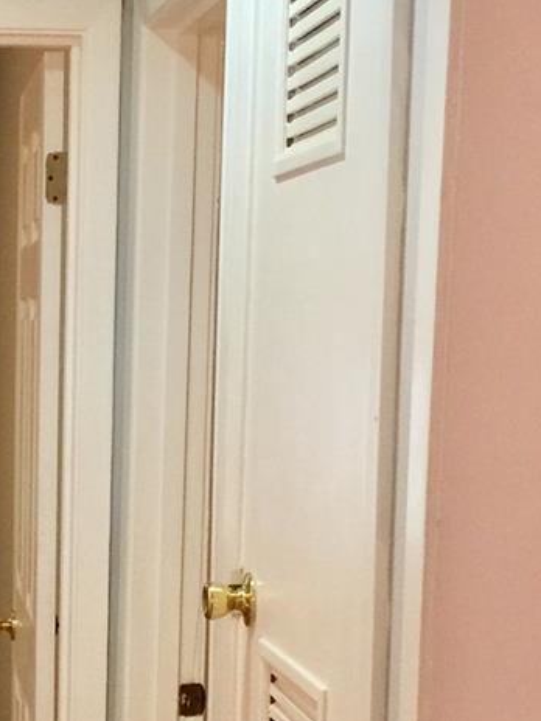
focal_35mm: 96
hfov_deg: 15.0
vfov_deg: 20.1
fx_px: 2000
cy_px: 643
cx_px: -78
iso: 80
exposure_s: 1/15
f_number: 2.2
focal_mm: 4.15
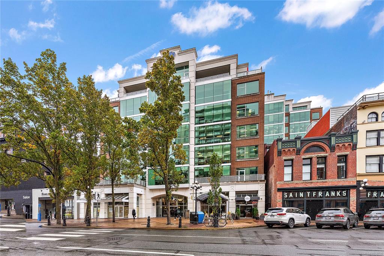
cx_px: 192
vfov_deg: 67.4
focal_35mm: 18
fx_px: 192
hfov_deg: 90.0
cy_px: 128
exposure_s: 1/250
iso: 1250
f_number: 9
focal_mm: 18
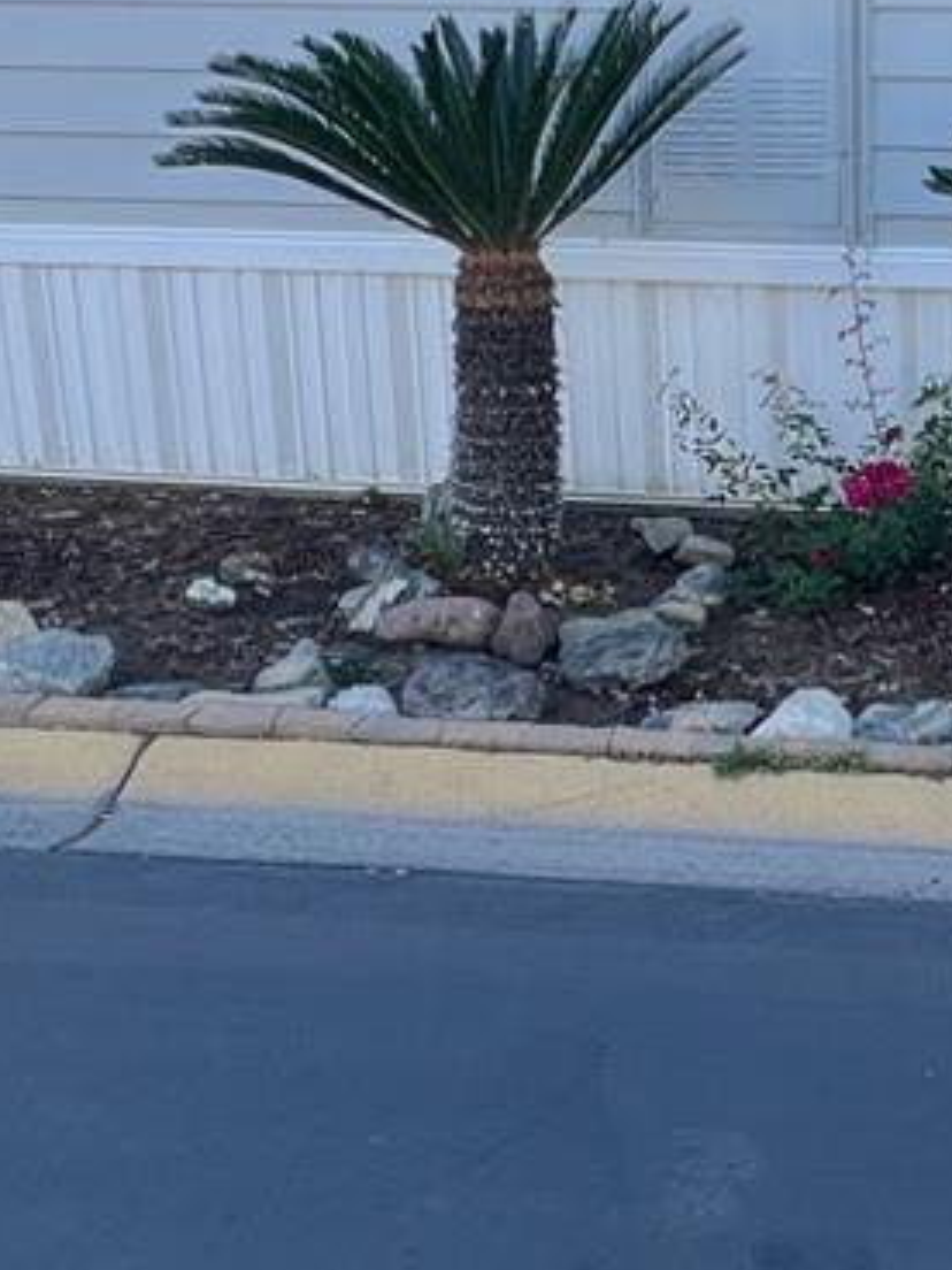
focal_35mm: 53
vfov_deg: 36.0
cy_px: 490
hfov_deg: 25.9
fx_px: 1943
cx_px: 985
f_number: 1.8
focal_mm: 1.57
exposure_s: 1/264
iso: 32
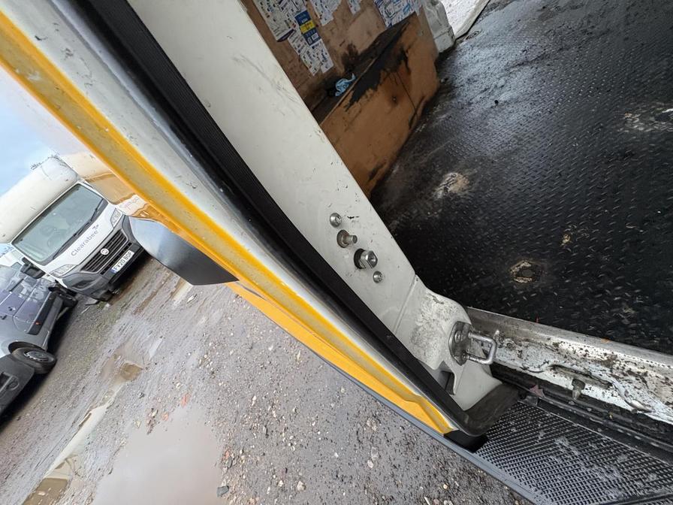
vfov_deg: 85.7
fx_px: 272
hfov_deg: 102.1
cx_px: 336
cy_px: 252
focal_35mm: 14
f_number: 2.2
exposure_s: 1/60
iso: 320
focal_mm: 2.22
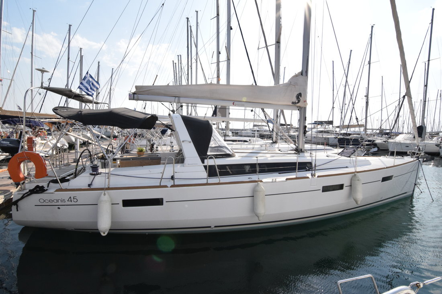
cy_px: 147
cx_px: 221
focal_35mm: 16
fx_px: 203
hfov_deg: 95.0
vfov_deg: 72.0
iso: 1600
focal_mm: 11
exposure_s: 1/800
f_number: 14
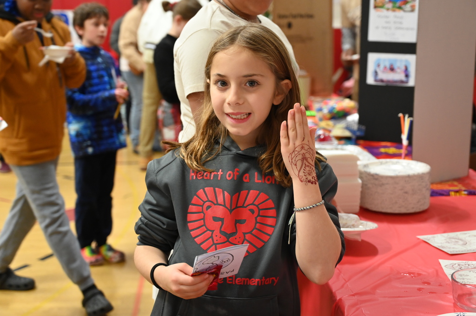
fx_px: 674
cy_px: 158
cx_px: 238
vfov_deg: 26.4
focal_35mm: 51
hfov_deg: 38.9
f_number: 4
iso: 3200
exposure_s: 1/80
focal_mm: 51
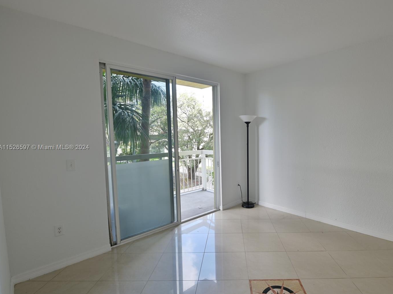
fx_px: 204
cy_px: 148
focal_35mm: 18
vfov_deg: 71.6
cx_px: 227
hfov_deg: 87.1
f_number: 8
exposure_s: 1/15
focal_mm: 16
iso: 200
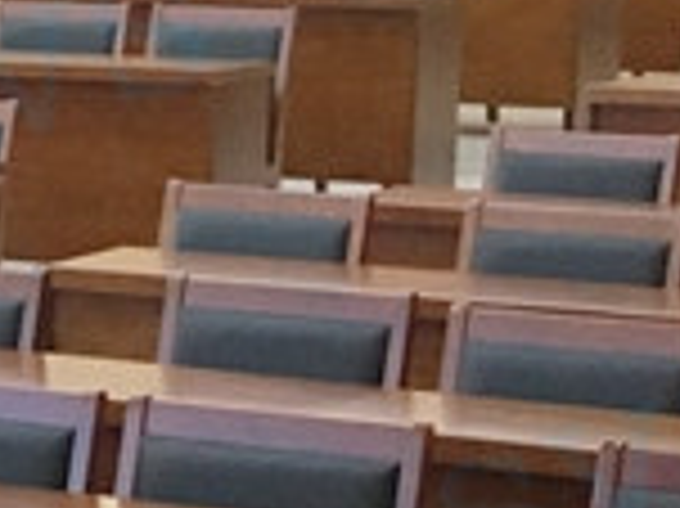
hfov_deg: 8.6
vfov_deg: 7.7
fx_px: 3769
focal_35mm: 192
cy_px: 252
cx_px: -1369
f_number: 2.2
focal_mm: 4.15
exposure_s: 1/33
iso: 160
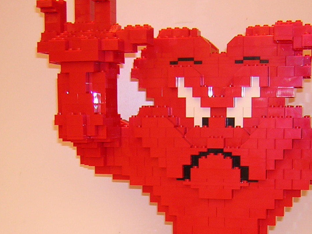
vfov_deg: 23.9
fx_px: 550
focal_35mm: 61
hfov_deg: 31.5
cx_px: 197
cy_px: 164
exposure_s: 1/30
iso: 100
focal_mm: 4.7
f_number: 2.6
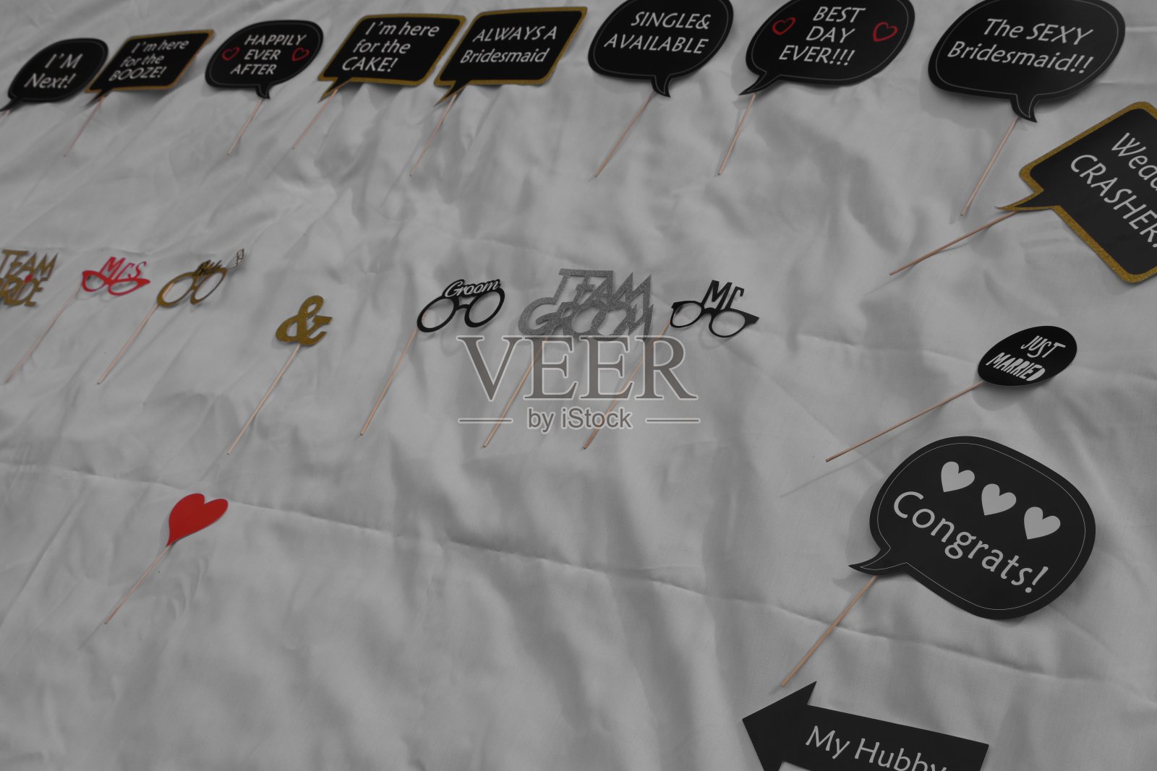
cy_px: 386
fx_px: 1687
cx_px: 578
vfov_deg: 25.8
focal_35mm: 52
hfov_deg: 37.8
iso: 200
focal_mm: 35
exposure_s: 1/500
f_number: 8
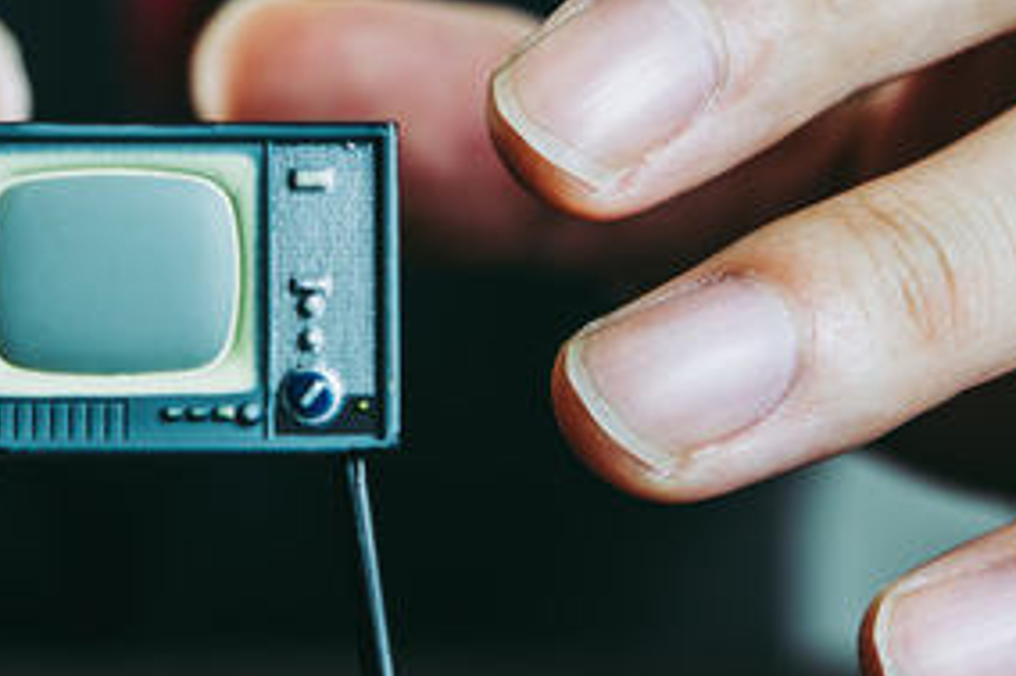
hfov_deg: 13.3
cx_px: 161
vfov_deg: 8.9
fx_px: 4315
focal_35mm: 153
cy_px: 2
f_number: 8
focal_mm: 60
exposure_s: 1/125
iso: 100
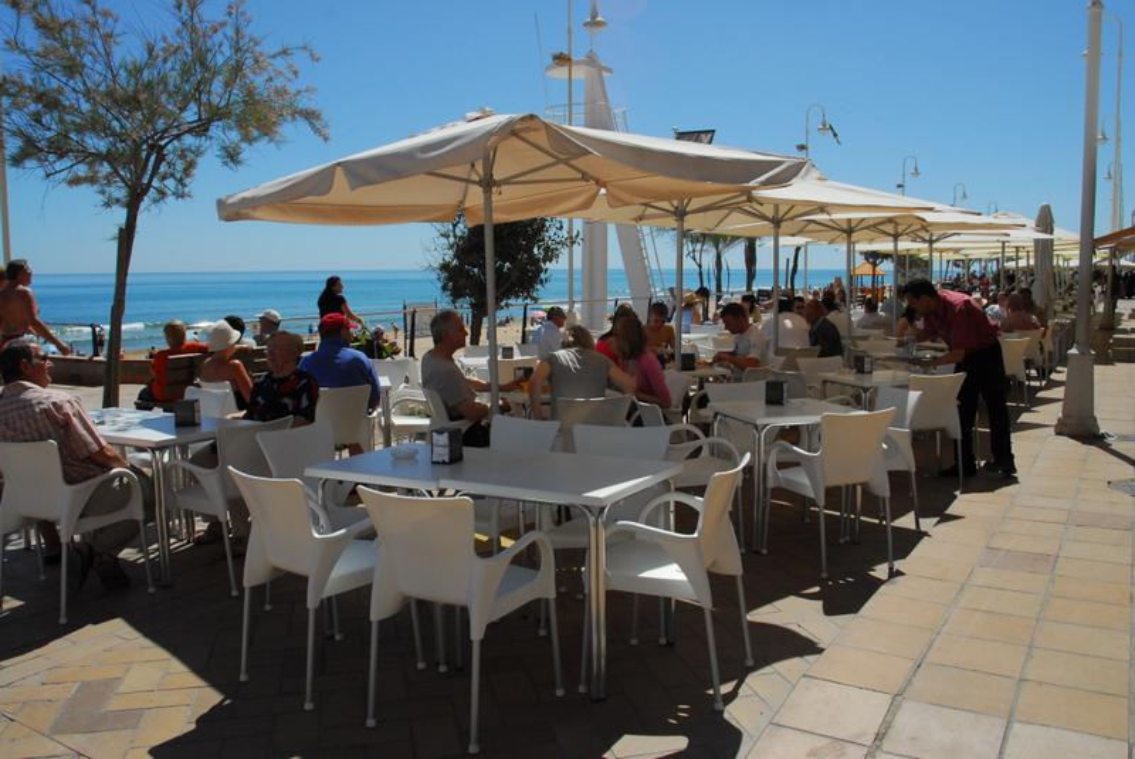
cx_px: 568
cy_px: 380
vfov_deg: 43.7
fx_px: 947
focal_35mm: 30
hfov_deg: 61.9
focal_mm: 20
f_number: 13
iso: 500
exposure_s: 1/1600
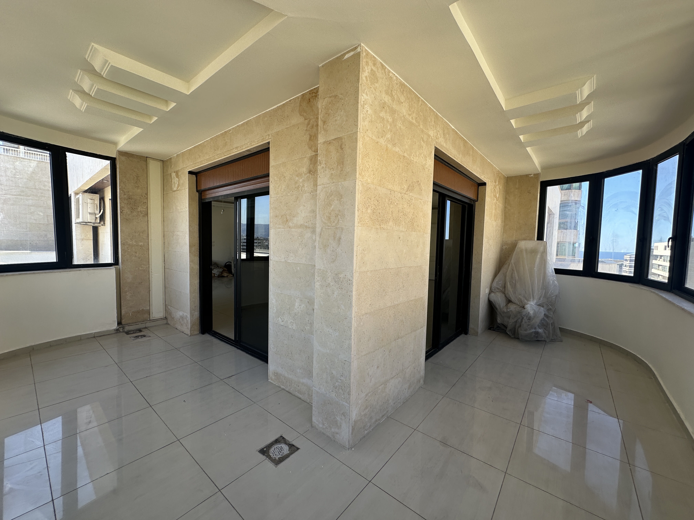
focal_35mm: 14
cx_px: 347
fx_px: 281
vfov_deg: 85.7
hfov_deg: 102.1
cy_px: 260
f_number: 2.2
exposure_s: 1/146
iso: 40
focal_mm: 2.22
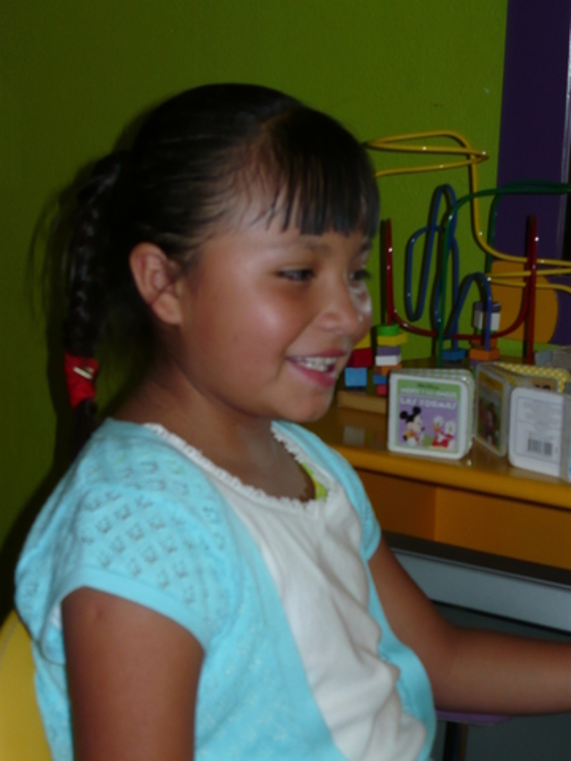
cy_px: 380
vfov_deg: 31.2
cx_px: 286
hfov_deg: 23.7
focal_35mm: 62
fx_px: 1364
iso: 100
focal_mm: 10.2
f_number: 3.7
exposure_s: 1/40
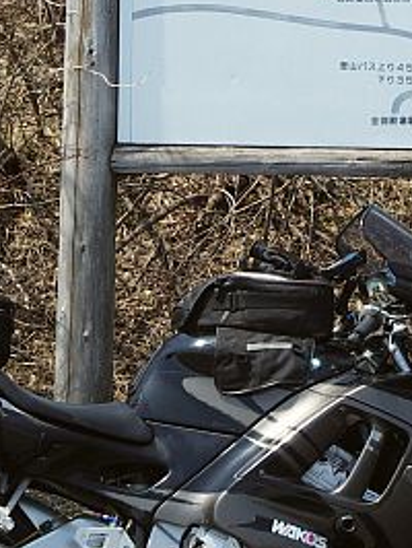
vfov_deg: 8.3
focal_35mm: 238
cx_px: 214
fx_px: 3771
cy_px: 89
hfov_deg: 6.3
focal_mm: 25.7
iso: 100
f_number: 11
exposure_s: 1/80
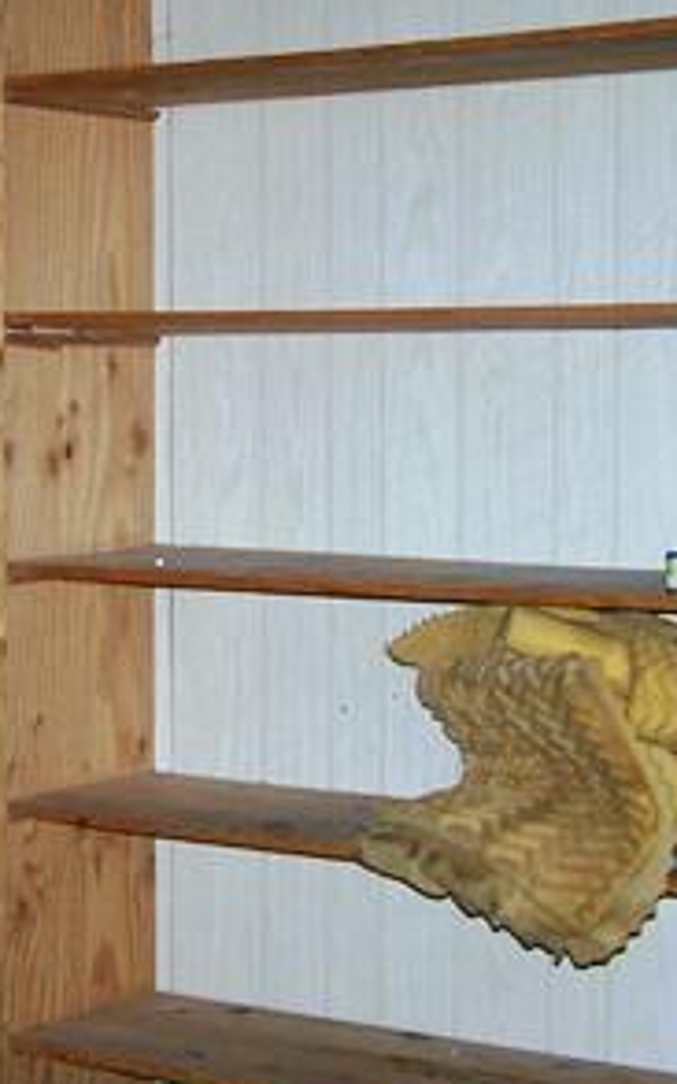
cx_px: -22
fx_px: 2599
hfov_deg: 14.6
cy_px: 548
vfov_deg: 23.6
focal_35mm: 88
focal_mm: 6.3
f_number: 2.8
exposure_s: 1/60
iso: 160
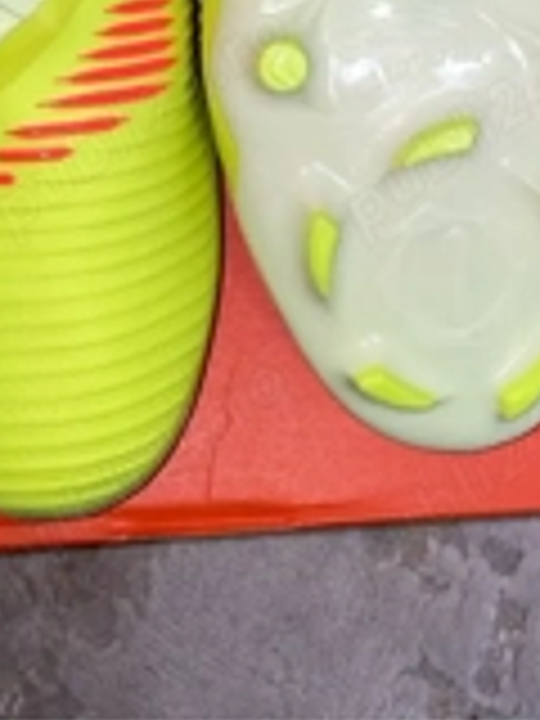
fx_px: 1352
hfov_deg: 22.6
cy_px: -176
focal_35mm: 65
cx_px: 230
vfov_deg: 26.1
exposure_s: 1/56
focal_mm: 4.2
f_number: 1.6
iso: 32
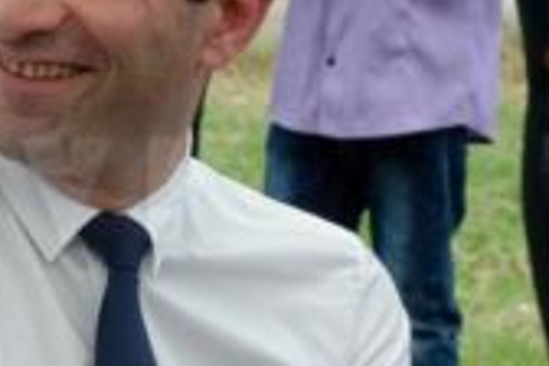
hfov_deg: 4.1
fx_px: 7609
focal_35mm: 499
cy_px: 291
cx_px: -180
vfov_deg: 2.8
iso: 400
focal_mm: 70
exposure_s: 1/320
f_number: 8
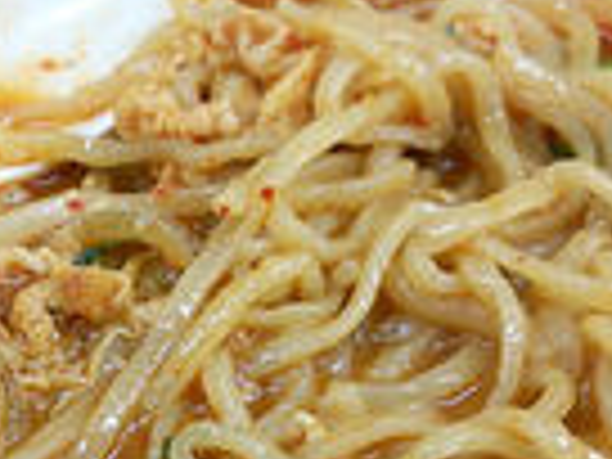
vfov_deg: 16.7
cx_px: 158
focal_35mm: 88
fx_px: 1556
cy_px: 360
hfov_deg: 22.1
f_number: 1.94
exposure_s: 1/59
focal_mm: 4.06
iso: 64
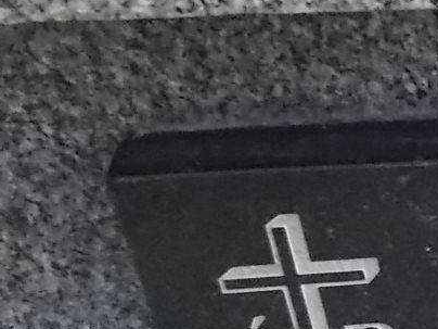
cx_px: 816
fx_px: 1303
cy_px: 402
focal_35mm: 103
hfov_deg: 15.9
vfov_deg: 13.9
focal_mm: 4.6
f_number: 3.2
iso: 400
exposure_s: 1/320
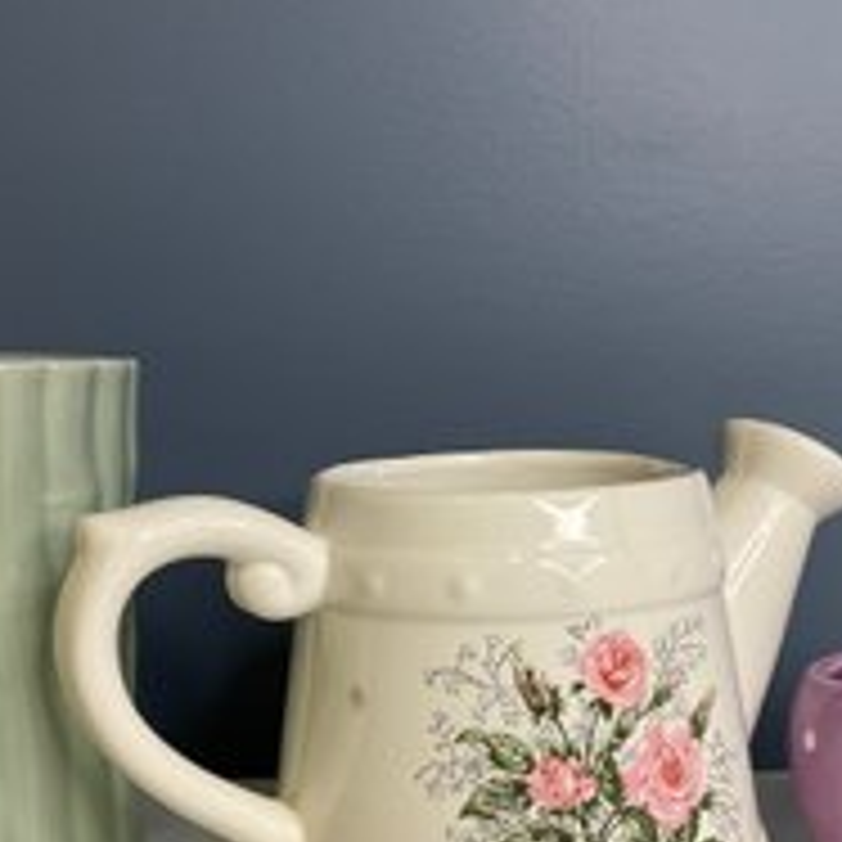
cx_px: 471
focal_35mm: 47
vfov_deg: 35.8
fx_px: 1293
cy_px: 529
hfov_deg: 36.0
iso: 25
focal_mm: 3
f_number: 1.8
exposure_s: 1/120
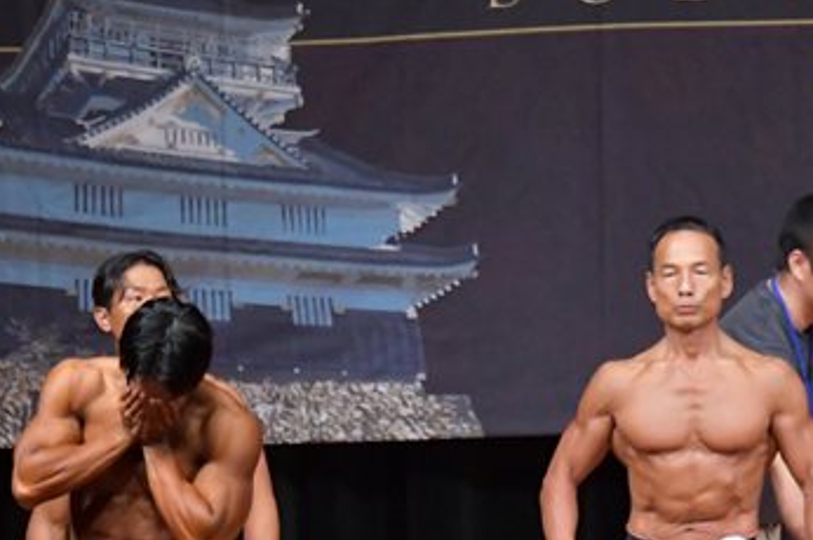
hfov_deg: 4.6
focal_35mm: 453
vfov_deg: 3.0
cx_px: 95
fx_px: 10220
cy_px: 585
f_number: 5.6
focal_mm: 135
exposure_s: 1/400
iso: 6400
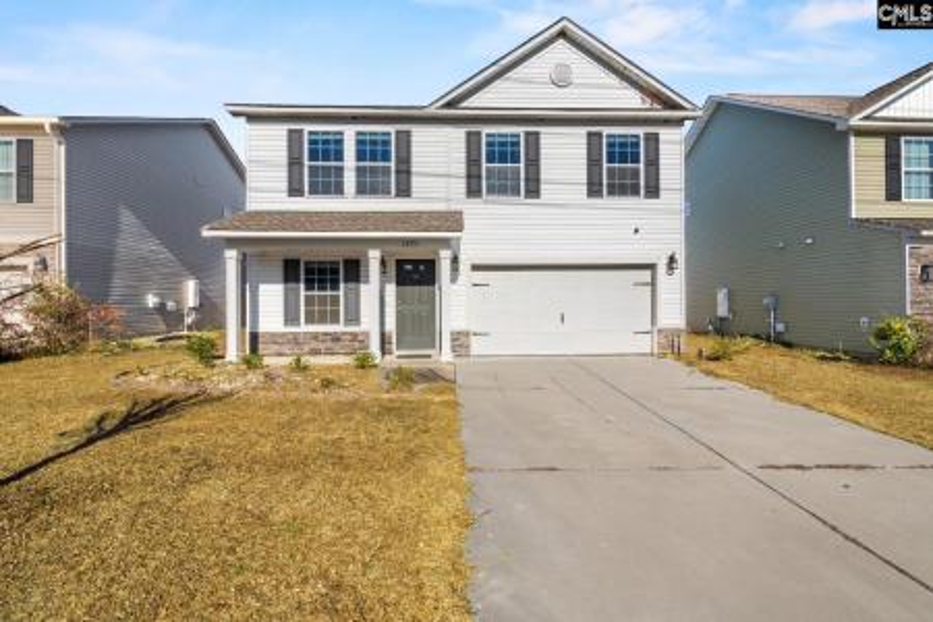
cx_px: 466
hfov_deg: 95.0
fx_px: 428
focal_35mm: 16
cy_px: 311
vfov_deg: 72.1
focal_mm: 11
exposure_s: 1/640
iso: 250
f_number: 6.3
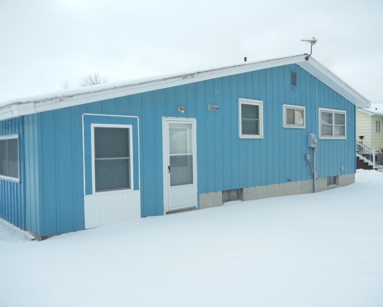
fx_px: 363
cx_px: 205
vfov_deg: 45.8
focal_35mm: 32
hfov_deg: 55.6
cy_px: 154
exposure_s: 1/315
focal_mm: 5.4
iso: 160
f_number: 7
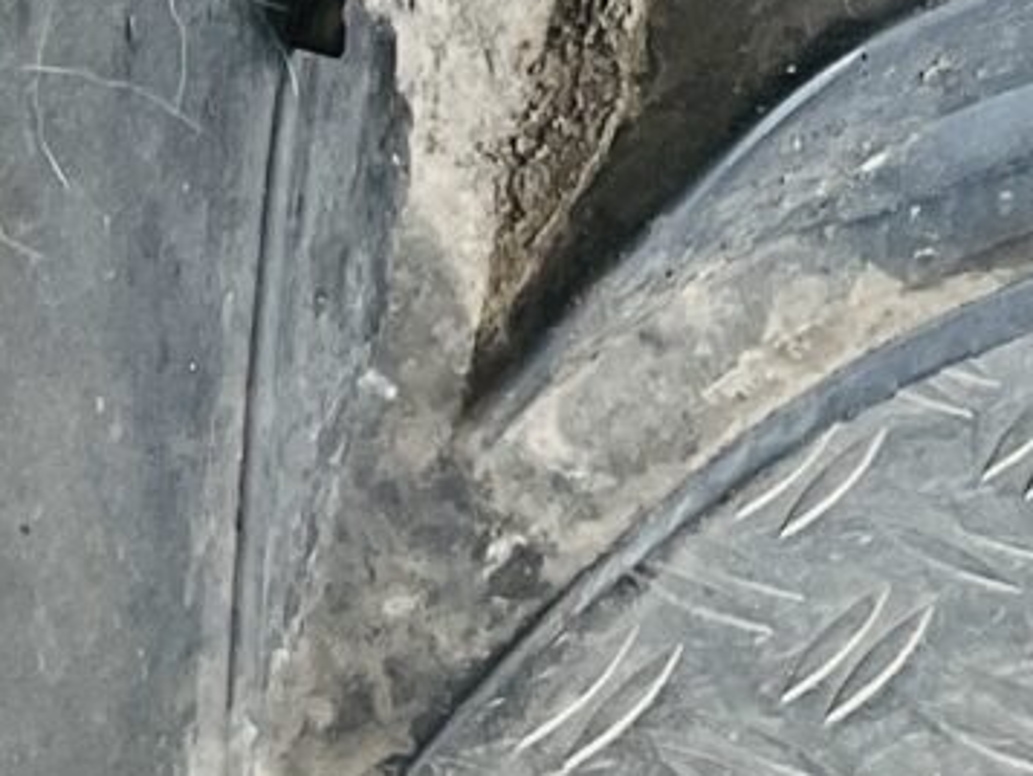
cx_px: 2167
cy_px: -993
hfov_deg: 8.9
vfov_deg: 6.8
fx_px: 6209
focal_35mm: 208
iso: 16
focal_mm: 3
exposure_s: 1/147
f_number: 1.8
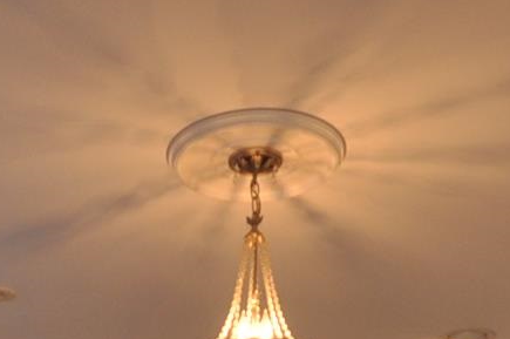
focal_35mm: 74
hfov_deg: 27.2
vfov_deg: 13.2
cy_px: 833
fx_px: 1047
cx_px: 158
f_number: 3.5
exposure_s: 1/125
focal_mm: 10
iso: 400
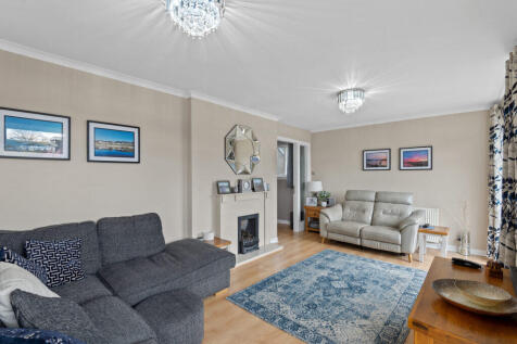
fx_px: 230
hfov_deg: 96.8
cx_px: 258
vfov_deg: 73.7
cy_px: 172
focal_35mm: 16
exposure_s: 1/1.67
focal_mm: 16
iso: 250
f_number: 9
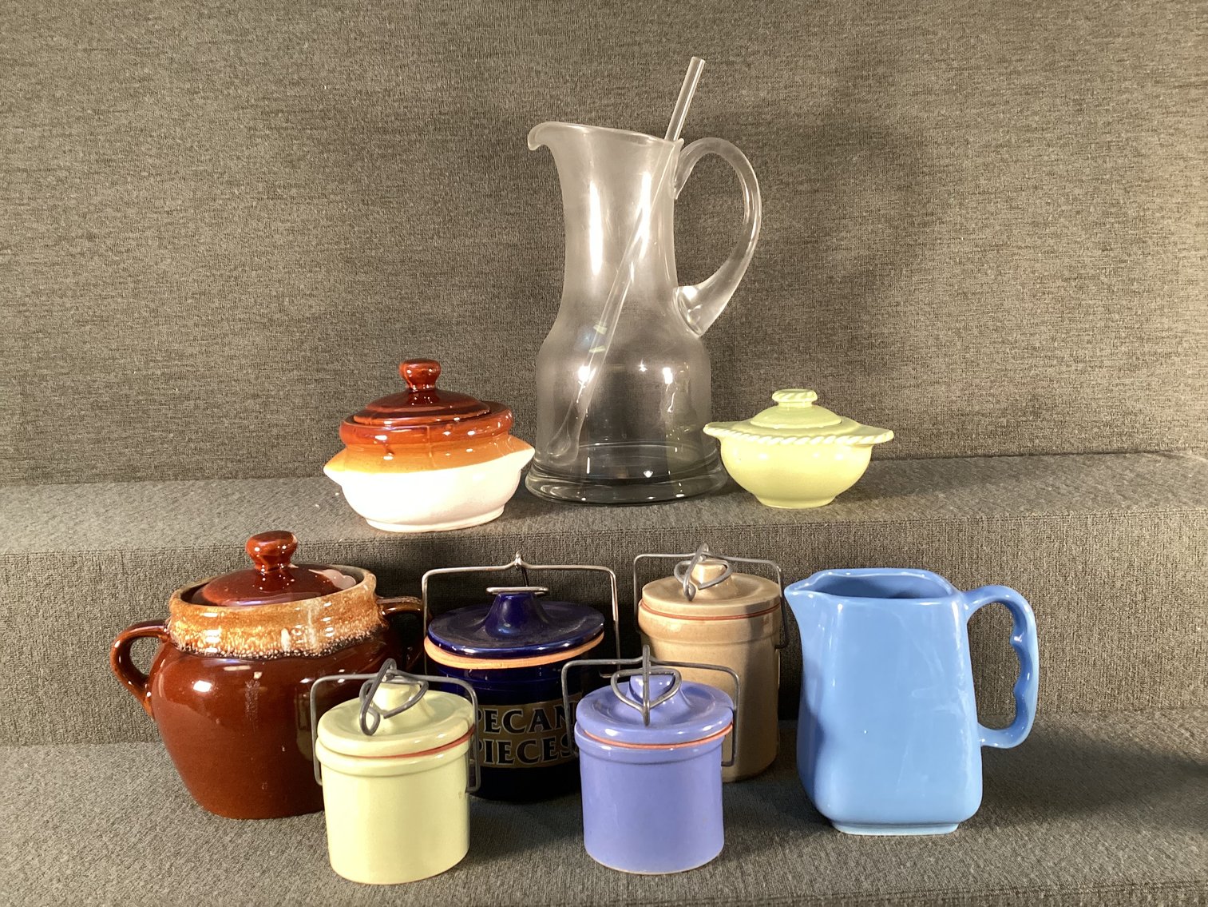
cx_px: 604
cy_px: 454
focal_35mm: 31
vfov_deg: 45.4
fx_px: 1082
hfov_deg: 58.3
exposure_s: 1/60
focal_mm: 3.3
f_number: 2.4
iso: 200
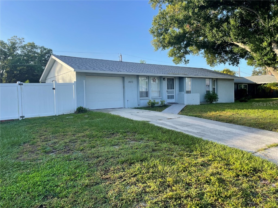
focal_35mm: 26
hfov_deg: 67.3
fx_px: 209
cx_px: 139
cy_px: 104
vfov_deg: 53.1
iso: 32
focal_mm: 4.2
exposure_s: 1/842
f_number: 1.6
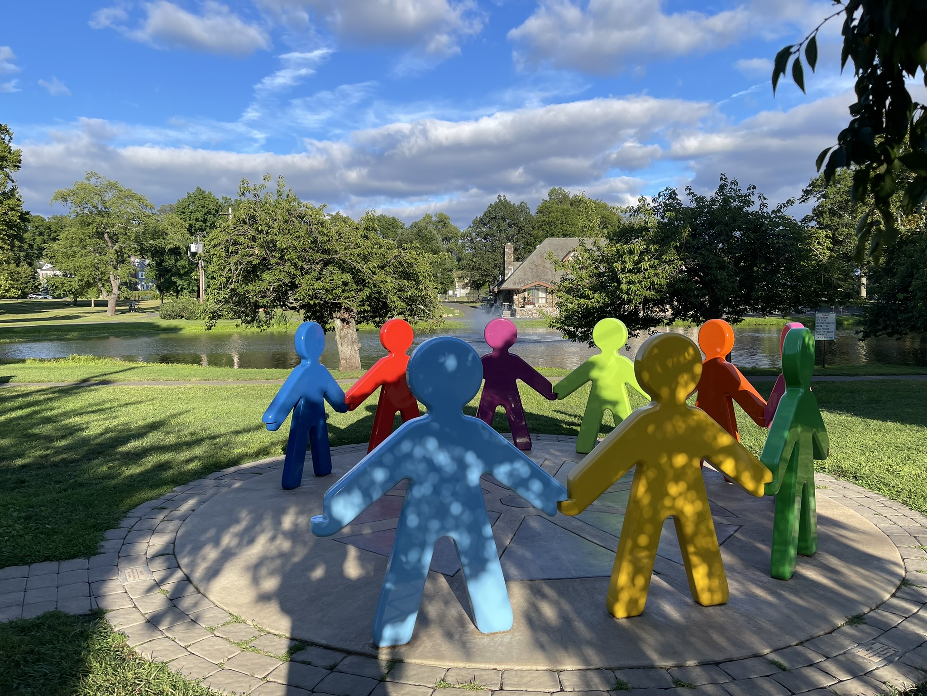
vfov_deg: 54.9
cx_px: 464
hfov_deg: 69.4
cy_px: 348
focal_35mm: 25
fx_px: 669
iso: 32
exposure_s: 1/2049
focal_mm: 5.1
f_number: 1.6
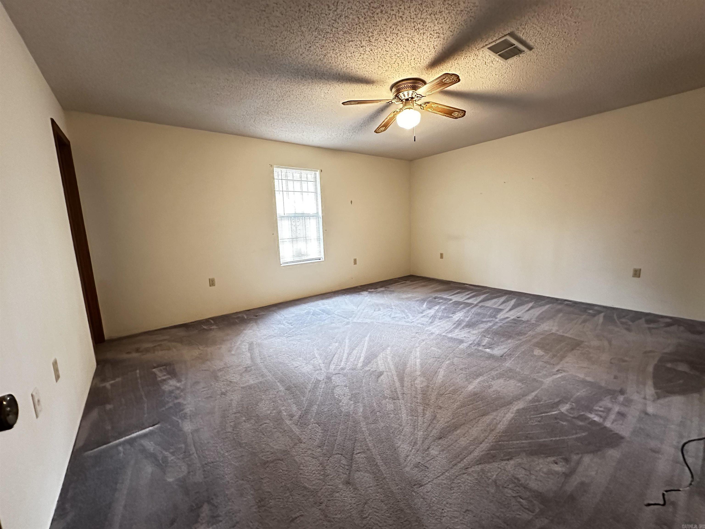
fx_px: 285
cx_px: 352
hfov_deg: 102.1
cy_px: 264
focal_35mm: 14
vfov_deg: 85.7
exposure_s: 1/40
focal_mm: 2.22
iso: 1250
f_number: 2.2
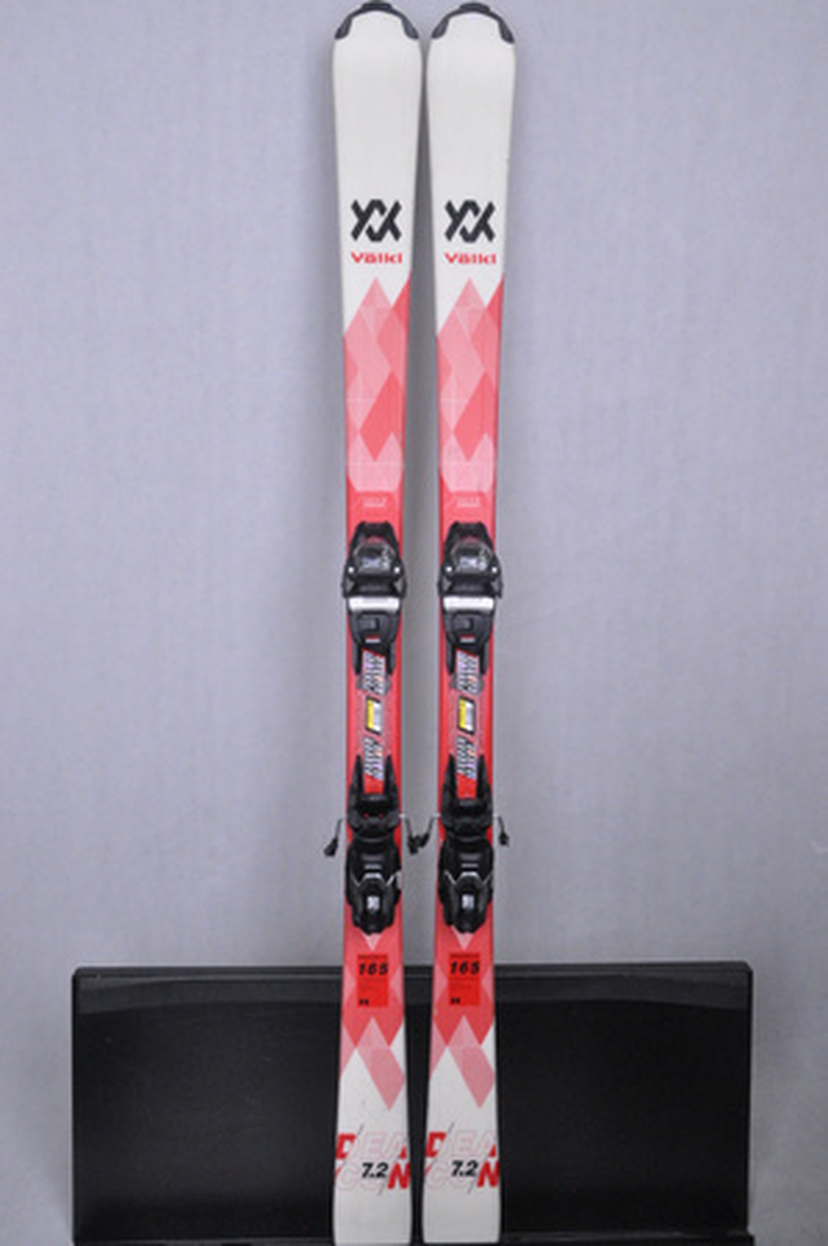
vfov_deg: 57.3
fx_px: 1141
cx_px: 414
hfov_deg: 39.9
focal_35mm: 33
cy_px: 623
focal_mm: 22
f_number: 9.5
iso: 3200
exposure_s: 1/125
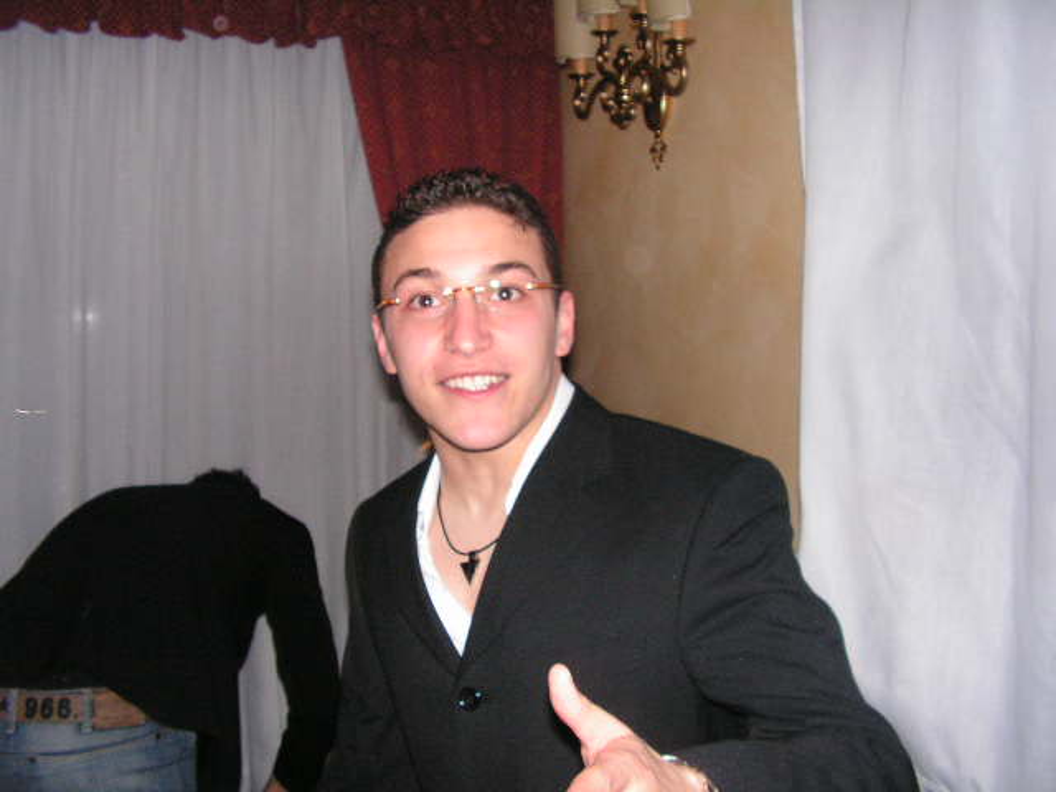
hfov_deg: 51.4
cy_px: 396
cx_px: 528
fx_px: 1098
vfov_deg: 39.7
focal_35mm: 36
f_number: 3.2
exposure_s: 1/40
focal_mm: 6
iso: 200
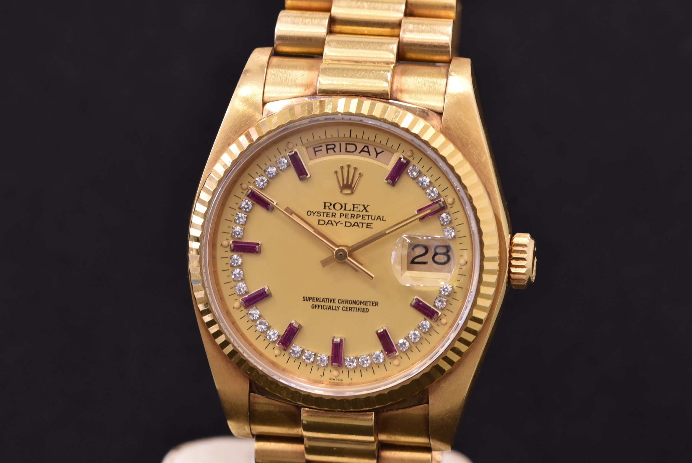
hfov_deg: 15.2
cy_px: 232
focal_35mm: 135
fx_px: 2597
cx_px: 346
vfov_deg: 10.2
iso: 100
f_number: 13
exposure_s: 1/2.5
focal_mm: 90
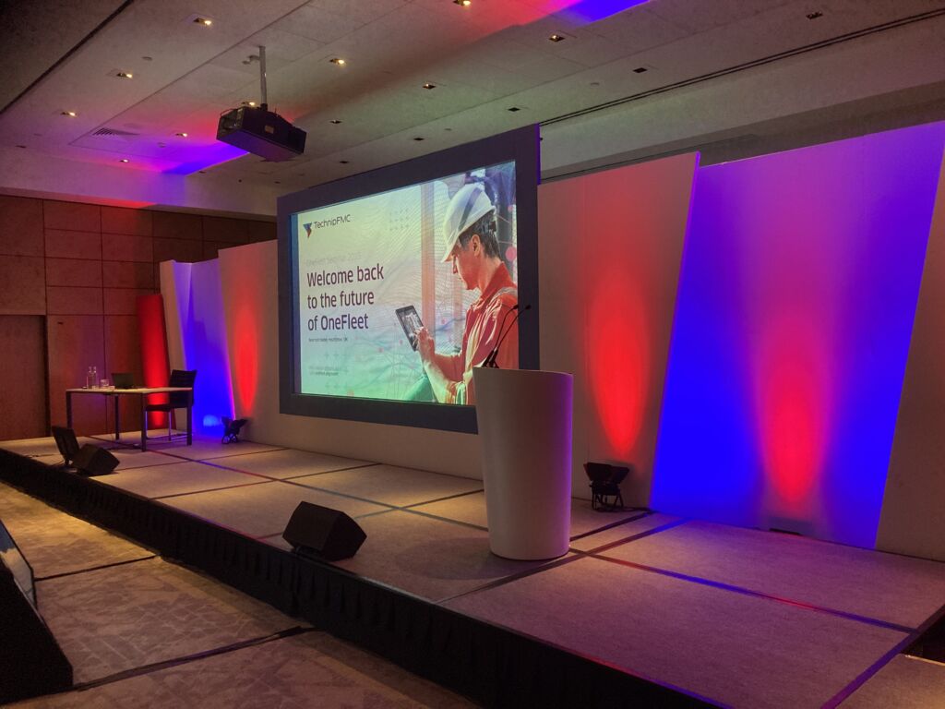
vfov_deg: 49.7
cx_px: 472
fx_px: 764
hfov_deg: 63.4
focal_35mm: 28
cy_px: 354
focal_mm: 3.99
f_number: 1.8
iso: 320
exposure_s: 1/45
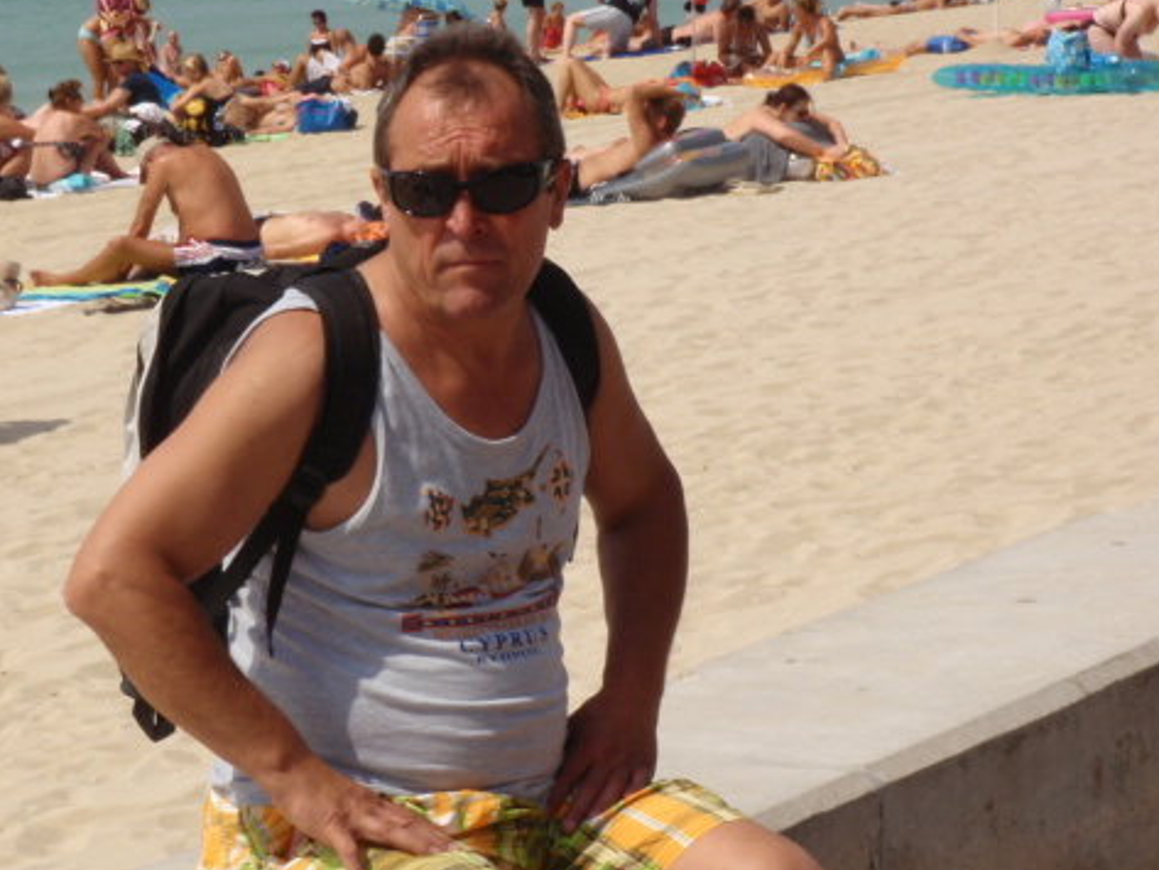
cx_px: 390
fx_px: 4622
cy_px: 554
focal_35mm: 138
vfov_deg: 10.7
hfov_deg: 14.3
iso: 64
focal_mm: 18.2
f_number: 7.1
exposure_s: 1/320
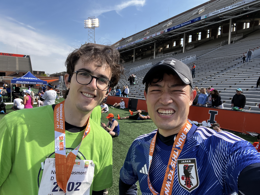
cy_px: 98
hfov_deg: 73.9
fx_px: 173
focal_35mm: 23
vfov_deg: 58.9
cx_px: 130
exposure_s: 1/659
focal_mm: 2.71
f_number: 2.2
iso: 32
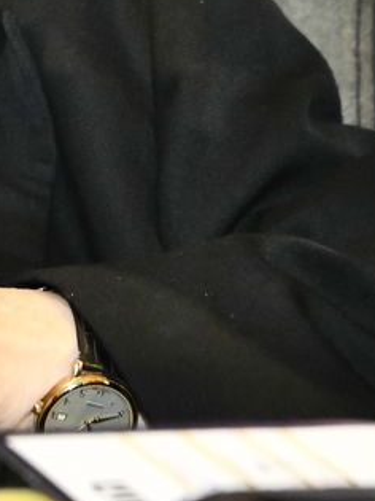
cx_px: -370
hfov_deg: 3.3
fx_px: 6490
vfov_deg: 4.4
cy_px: -146
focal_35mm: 449
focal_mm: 105
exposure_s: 1/160
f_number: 5.6
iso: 3200
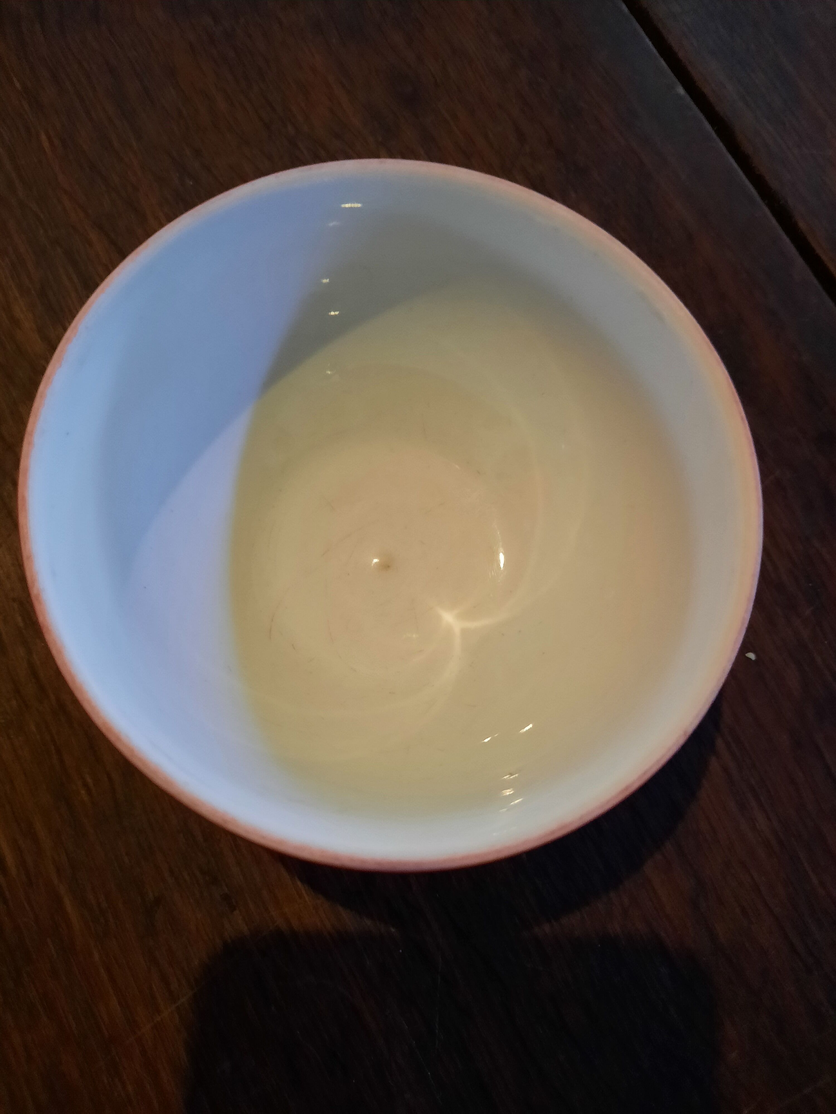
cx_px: 418
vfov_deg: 69.4
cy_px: 557
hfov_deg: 54.9
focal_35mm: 25
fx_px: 805
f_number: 2
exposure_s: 1/25
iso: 500
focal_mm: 4.6
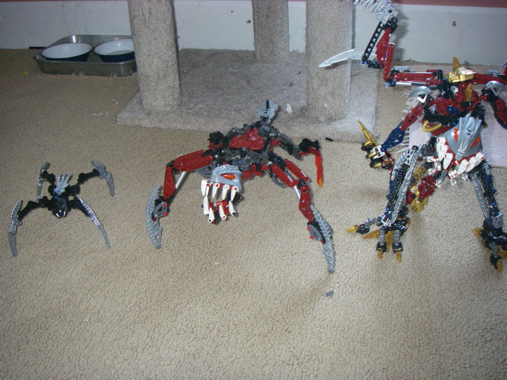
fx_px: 557
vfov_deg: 37.7
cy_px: 190
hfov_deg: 49.0
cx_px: 254
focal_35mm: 38
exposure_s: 1/50
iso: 400
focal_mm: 6.3
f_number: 3.3
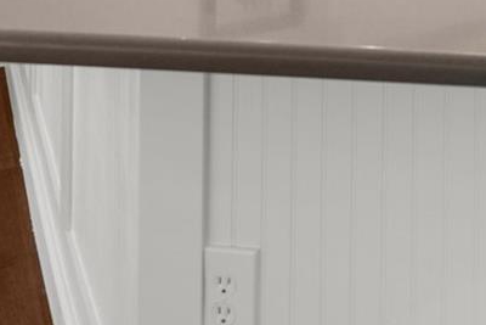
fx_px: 864
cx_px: 717
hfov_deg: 24.7
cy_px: -281
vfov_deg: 17.0
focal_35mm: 64
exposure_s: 1/200
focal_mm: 16
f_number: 4
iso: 400
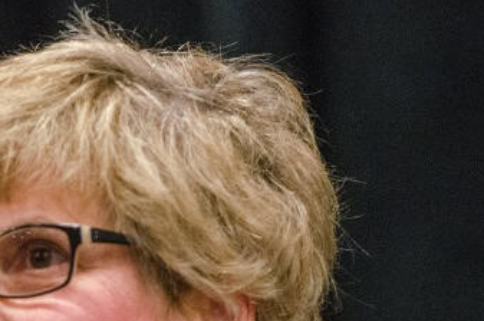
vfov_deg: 1.6
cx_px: -139
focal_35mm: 866
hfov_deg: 2.4
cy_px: 402
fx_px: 11615
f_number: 3.2
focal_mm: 190
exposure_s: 1/320
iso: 3200
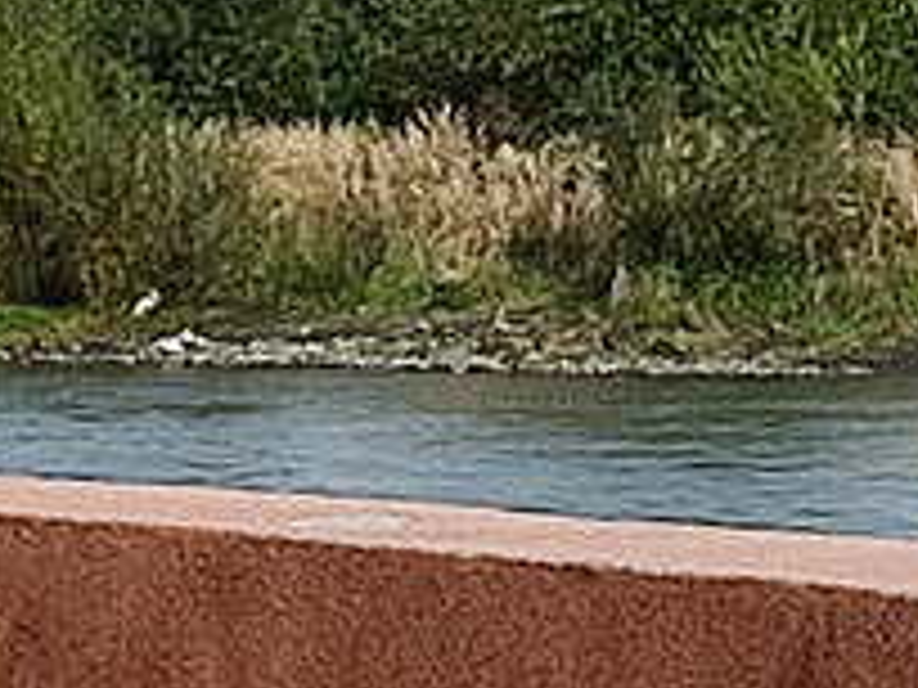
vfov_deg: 10.5
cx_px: 430
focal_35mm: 131
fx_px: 3474
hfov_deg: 15.1
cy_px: -639
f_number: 1.9
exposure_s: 1/836
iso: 50
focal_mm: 6.04
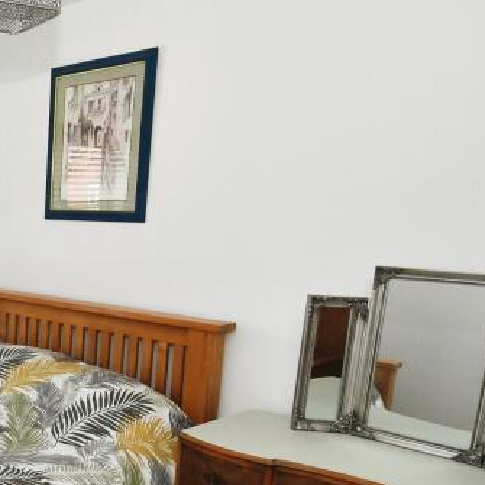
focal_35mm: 39
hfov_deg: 35.7
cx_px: -64
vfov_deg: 42.1
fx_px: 618
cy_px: 332
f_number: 7.1
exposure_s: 1/60
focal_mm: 10
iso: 800
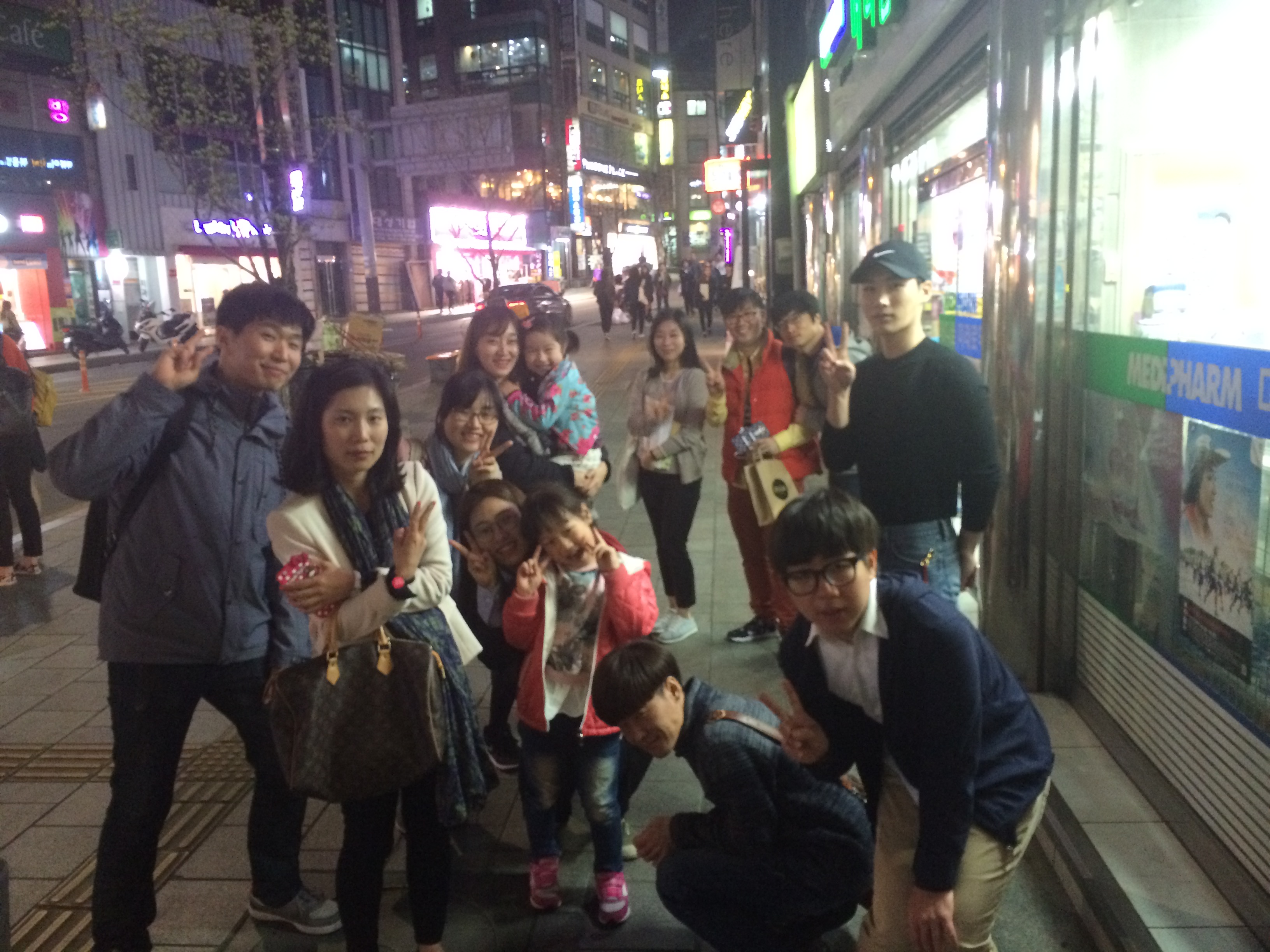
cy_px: 476
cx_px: 635
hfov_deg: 61.7
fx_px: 1064
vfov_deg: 48.2
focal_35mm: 29
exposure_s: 1/20
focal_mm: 4.15
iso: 320
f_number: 2.2
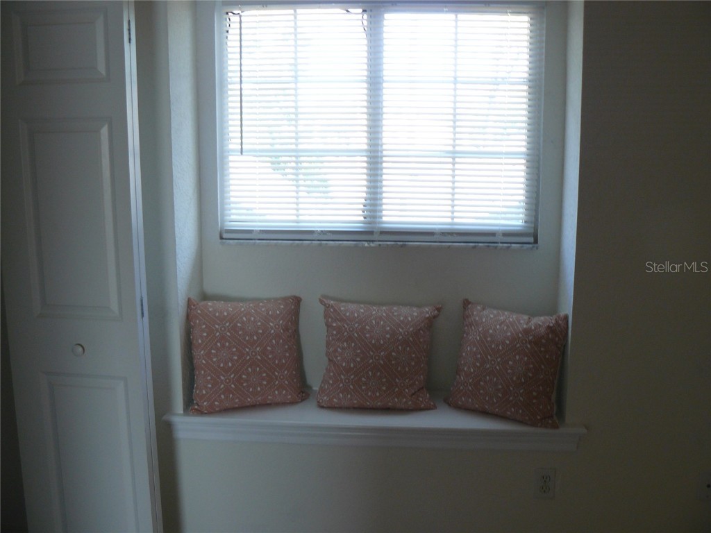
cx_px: 356
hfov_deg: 51.4
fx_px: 739
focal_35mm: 36
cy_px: 266
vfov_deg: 39.7
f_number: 2.8
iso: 100
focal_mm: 6
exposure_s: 1/30
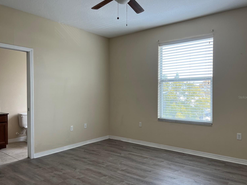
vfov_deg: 49.7
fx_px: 200
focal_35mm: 28
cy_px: 97
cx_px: 121
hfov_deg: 63.4
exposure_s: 1/151
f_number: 1.5
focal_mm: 5.7
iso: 50
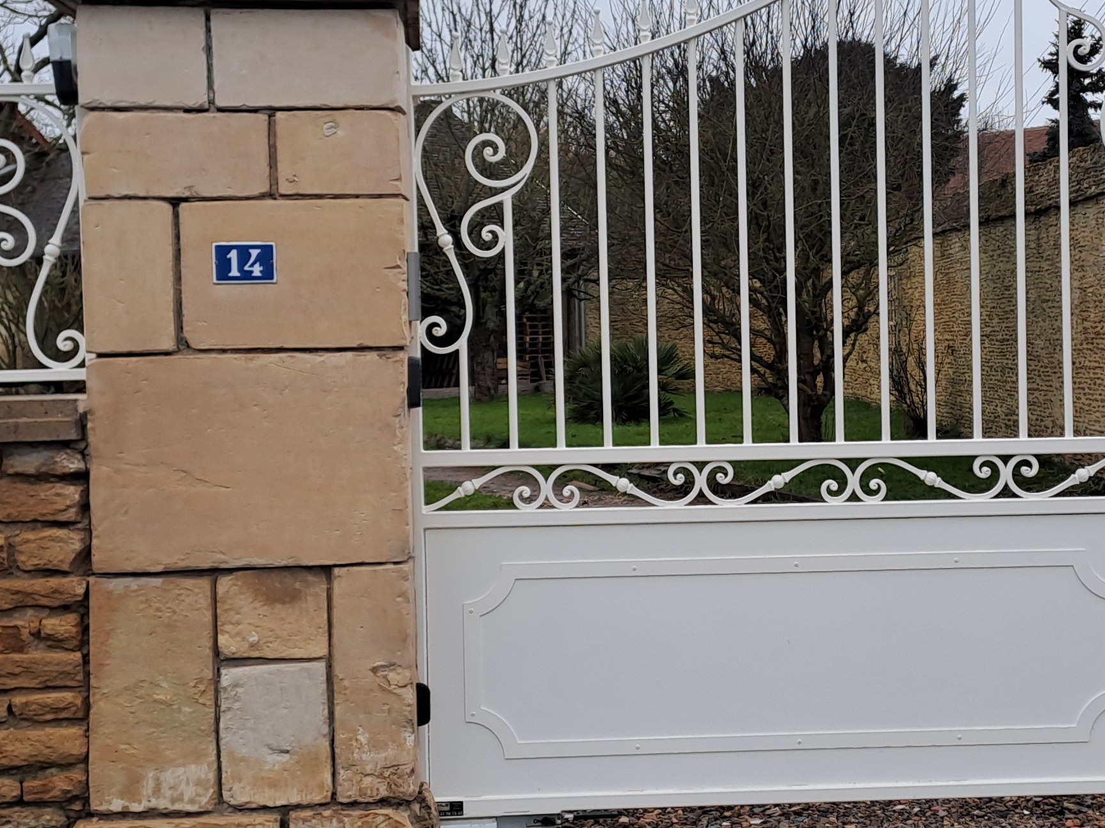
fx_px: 1851
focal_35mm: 58
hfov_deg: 33.0
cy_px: 326
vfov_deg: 25.2
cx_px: 712
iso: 40
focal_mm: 4.65
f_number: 1.8
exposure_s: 1/50
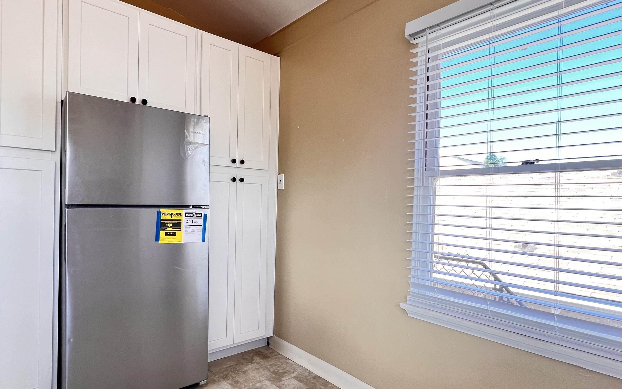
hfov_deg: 87.7
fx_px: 322
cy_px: 210
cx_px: 280
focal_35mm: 19
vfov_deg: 62.2
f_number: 1.8
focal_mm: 1.57
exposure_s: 1/120
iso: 100
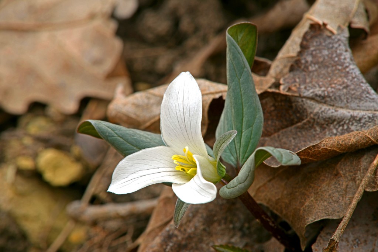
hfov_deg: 10.3
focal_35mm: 200
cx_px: 189
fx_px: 2100
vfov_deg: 6.9
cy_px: 126
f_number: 22
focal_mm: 200
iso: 100
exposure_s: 1/3
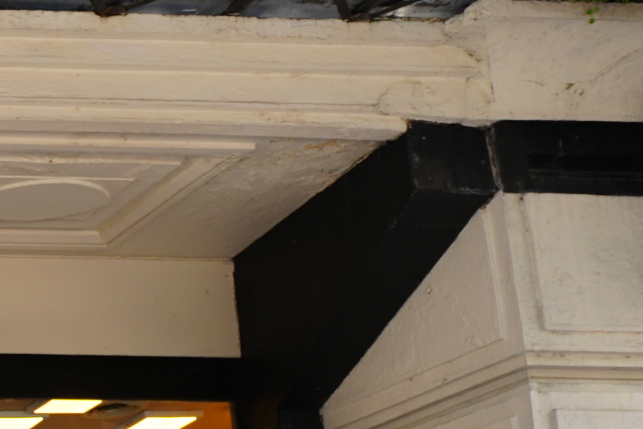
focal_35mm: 79
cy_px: 700
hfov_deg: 16.1
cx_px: -793
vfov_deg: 15.4
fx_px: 1418
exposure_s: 1/60
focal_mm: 11
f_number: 4
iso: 100
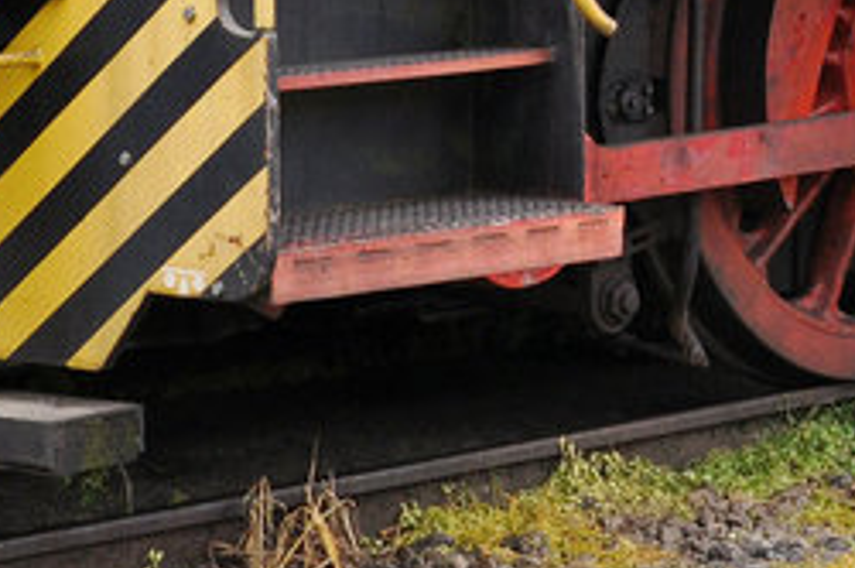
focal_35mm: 187
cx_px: 551
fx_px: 4435
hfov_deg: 11.0
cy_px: -679
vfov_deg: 7.0
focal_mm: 26
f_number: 5
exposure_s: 1/100
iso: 400
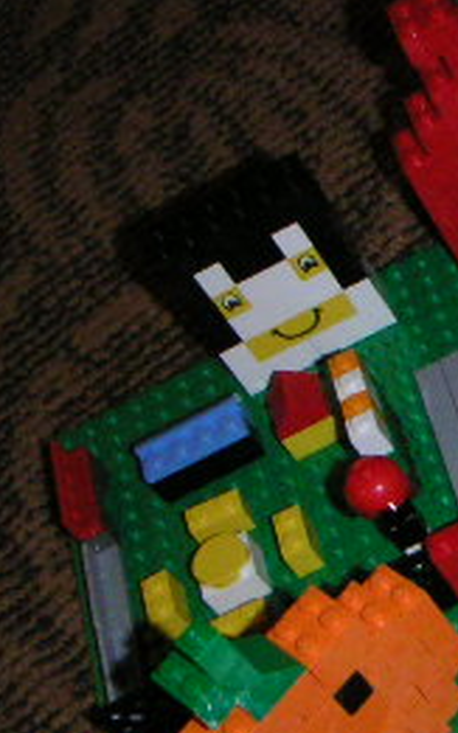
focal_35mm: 96
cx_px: 702
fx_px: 1918
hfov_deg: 12.8
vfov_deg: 21.3
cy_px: 618
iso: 400
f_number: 6.7
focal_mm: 4.8
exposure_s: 1/45
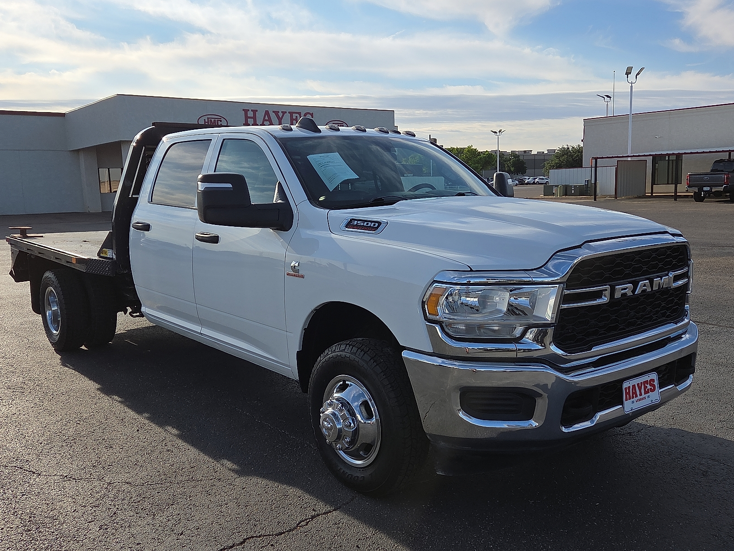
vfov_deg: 44.2
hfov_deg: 56.8
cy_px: 276
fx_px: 679
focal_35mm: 32
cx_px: 367
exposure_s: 1/10000
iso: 76
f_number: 1.8
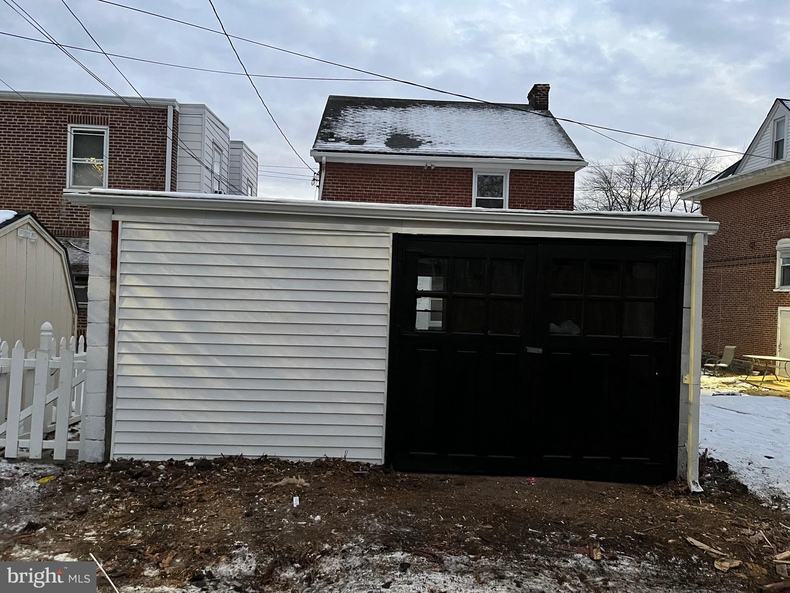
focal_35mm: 26
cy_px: 296
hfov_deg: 67.3
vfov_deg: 53.1
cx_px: 395
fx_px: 593
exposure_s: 1/38
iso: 640
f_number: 1.6
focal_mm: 5.1
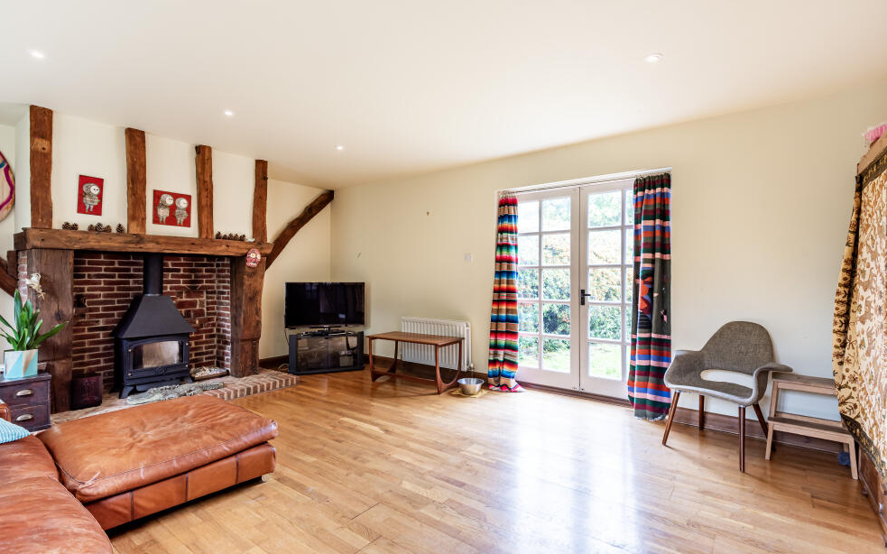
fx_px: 411
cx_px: 448
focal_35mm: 17
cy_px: 279
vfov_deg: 68.0
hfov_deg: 94.4
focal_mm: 16
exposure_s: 1/8
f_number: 9
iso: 200
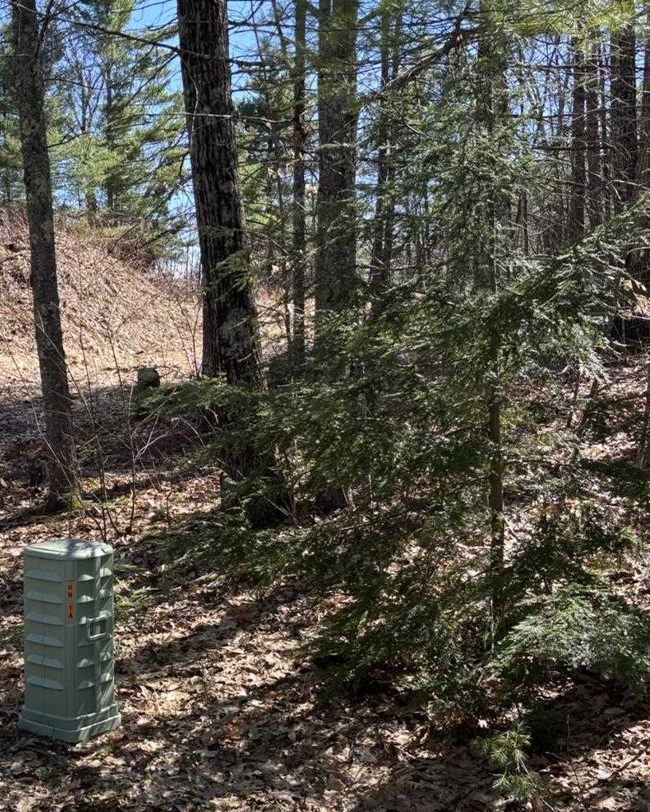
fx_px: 1227
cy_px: 485
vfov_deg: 36.5
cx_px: 143
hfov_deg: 29.1
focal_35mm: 51
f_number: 1.6
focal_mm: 5.96
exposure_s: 1/742
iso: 50
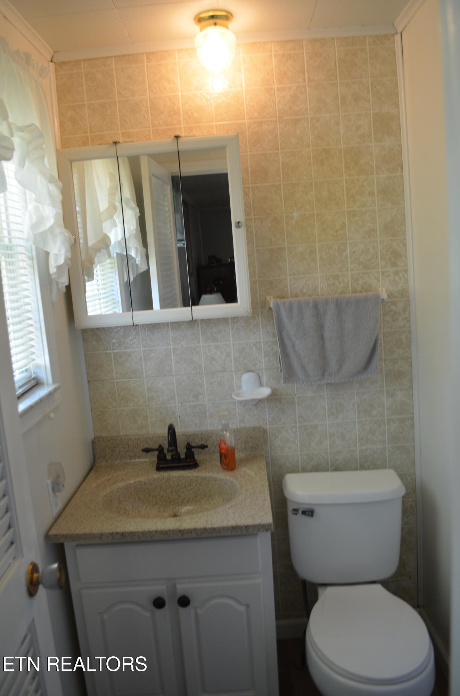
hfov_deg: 47.7
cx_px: 230
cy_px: 348
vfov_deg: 67.5
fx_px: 520
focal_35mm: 27
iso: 450
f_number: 4
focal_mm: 18
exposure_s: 1/60
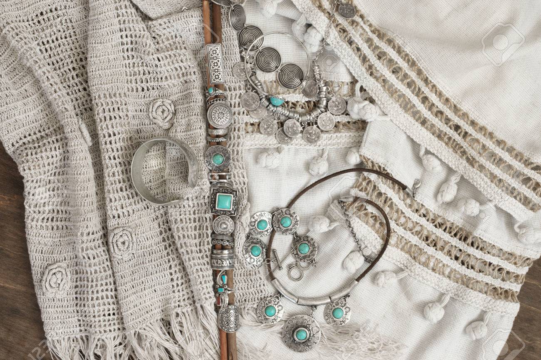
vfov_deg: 18.1
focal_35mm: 75
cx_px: 270
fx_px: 1126
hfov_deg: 27.0
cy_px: 180
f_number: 8
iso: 200
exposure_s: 1/1.43
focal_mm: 50
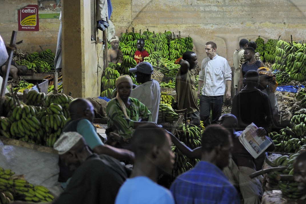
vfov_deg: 14.7
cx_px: 219
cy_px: 81
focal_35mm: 93
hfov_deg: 21.8
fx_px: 790
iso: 1600
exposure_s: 1/30
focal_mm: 62
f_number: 2.8
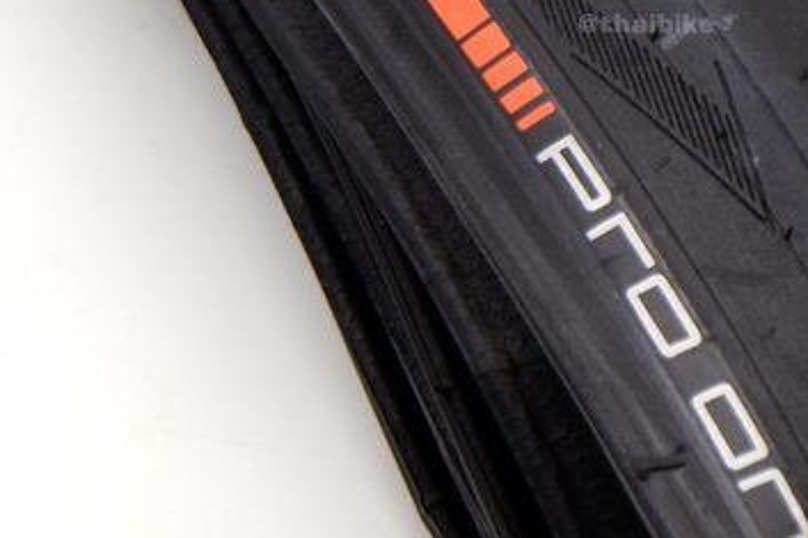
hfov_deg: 9.4
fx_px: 4890
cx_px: 401
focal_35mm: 218
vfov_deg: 6.3
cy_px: 87
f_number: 5.2
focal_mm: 38.5
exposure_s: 1/125
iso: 200
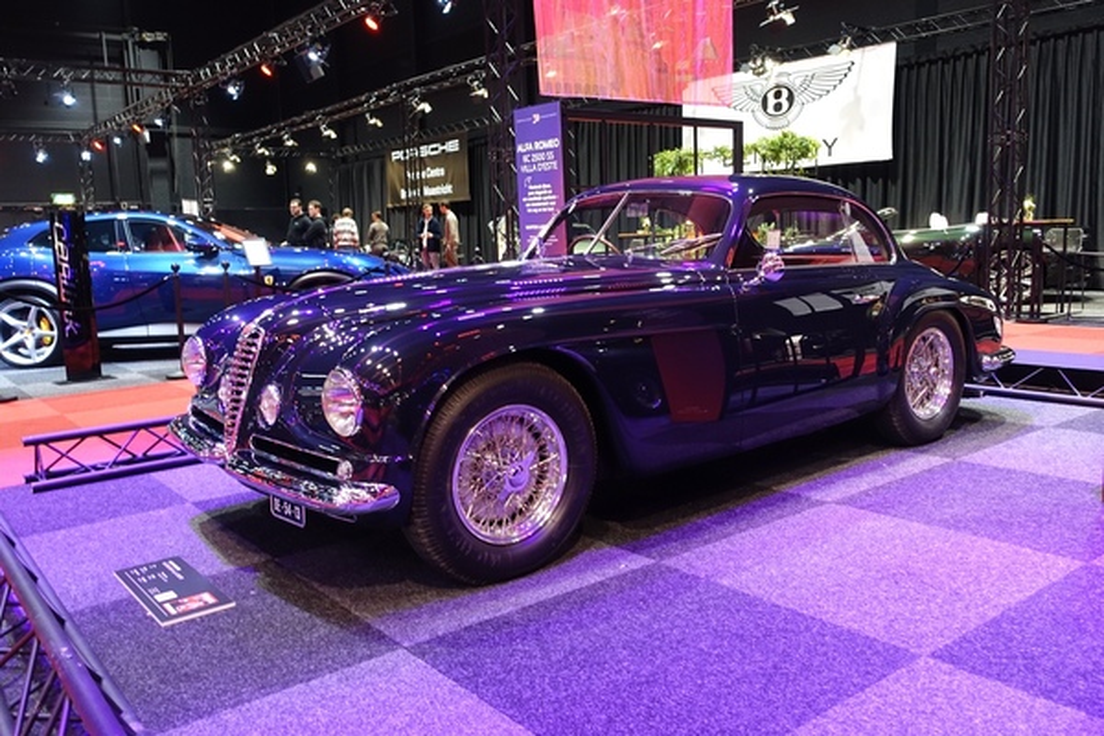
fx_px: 859
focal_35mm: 28
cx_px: 552
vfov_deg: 46.4
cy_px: 368
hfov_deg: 65.5
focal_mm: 10.24
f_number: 2.5
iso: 800
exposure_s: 1/30
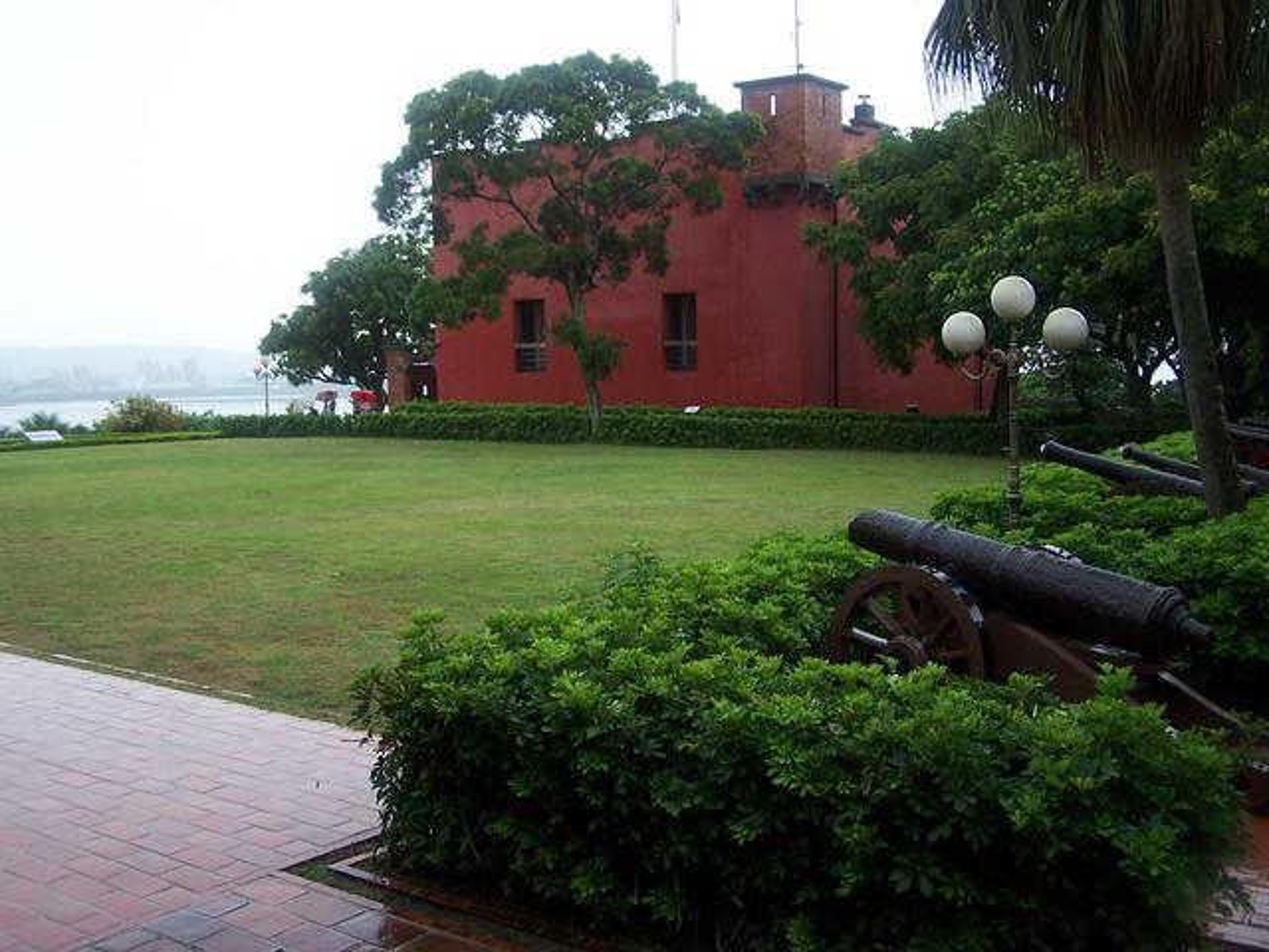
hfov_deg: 49.0
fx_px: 1393
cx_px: 634
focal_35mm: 38
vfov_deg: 37.7
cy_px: 476
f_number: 2.8
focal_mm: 6.3
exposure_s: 1/45
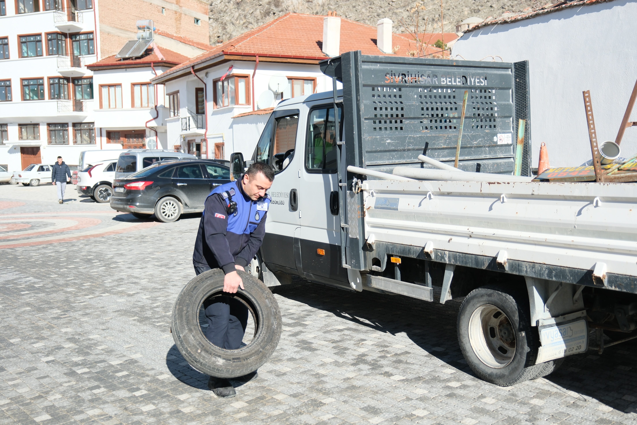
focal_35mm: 35
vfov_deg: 37.9
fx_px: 619
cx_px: 318
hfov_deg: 54.4
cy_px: 212
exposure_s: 1/2400
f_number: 2.8
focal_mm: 23.4
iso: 320
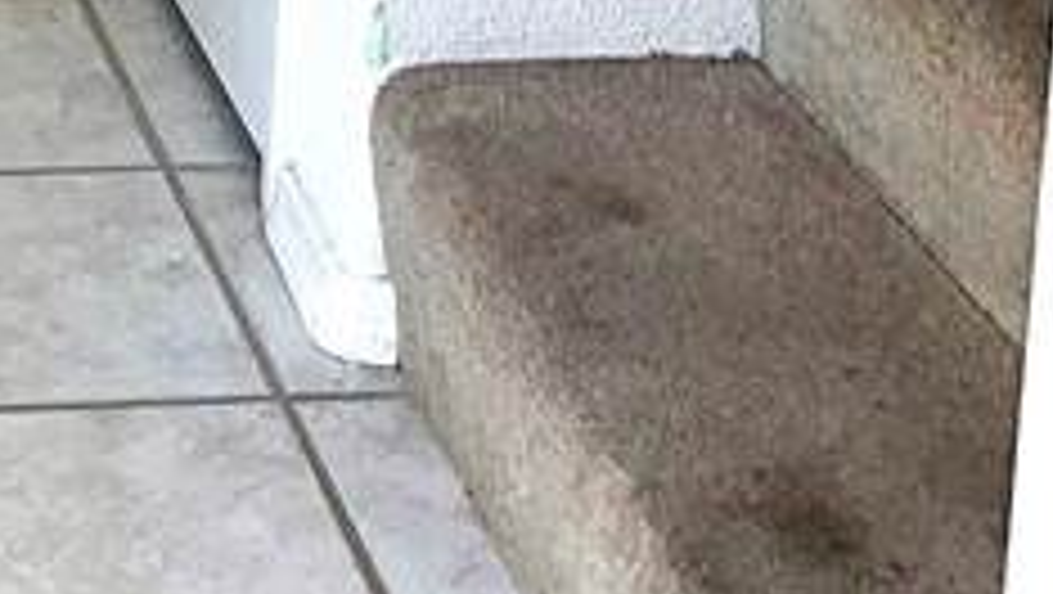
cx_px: -234
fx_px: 3465
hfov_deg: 16.5
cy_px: -950
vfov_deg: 8.7
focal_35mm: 124
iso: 32
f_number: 1.5
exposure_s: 1/226
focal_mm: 5.7
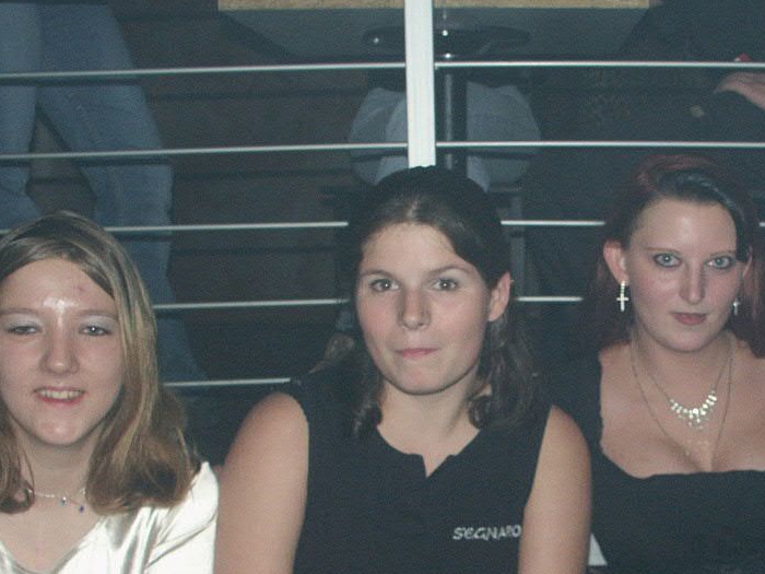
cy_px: 454
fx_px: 1171
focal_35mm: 53
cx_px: 578
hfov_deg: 35.3
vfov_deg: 27.0
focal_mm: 7.48
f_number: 2.8
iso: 200
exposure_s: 1/45
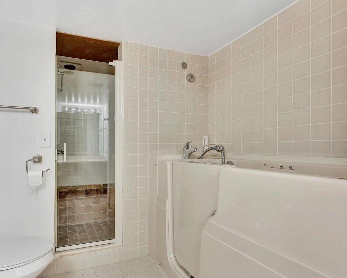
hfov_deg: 81.6
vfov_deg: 70.8
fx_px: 195
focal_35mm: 19
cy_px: 149
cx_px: 129
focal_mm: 14
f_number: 8
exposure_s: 1/3.33
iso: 400
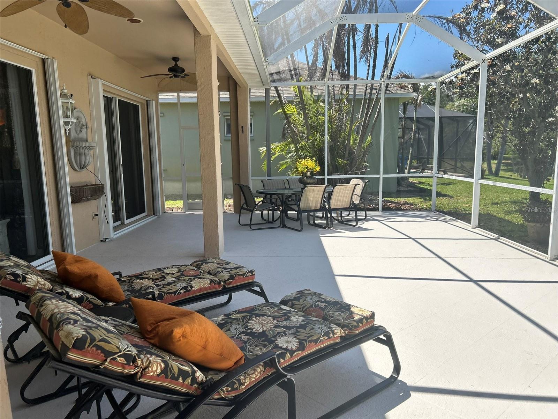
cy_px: 210
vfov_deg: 53.1
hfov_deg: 67.3
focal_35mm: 26
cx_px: 279
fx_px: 419
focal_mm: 5.7
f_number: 1.5
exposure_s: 1/1779
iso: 50
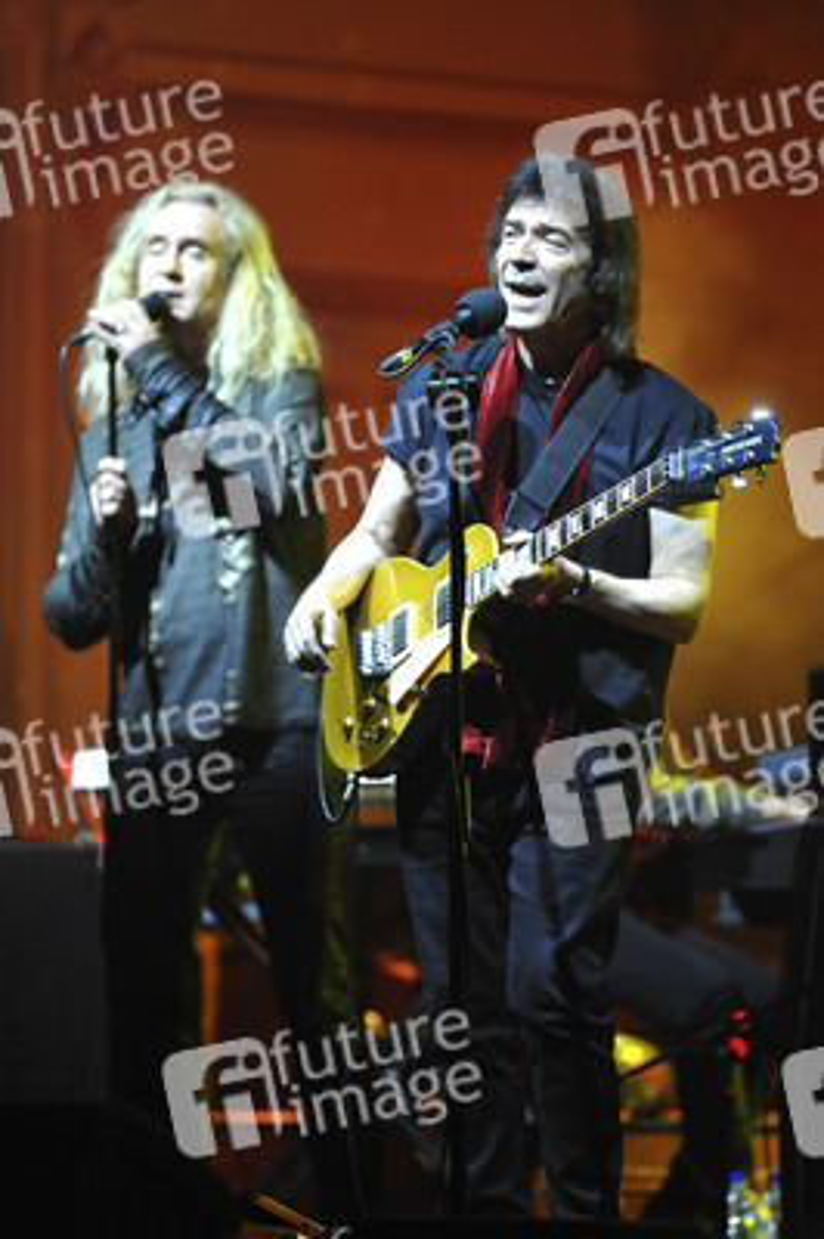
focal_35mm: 300
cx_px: 412
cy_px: 620
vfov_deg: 6.9
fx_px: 10317
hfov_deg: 4.6
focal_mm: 200
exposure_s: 1/250
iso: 1600
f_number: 2.8
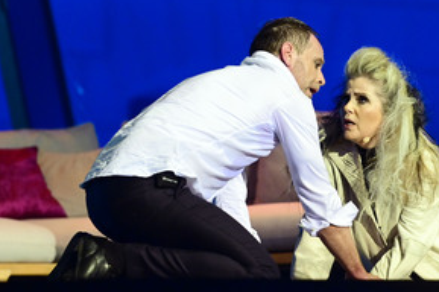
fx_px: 3800
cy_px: 122
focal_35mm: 312
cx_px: 329
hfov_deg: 6.6
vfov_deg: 4.4
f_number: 2.8
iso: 4000
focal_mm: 200
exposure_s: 1/250
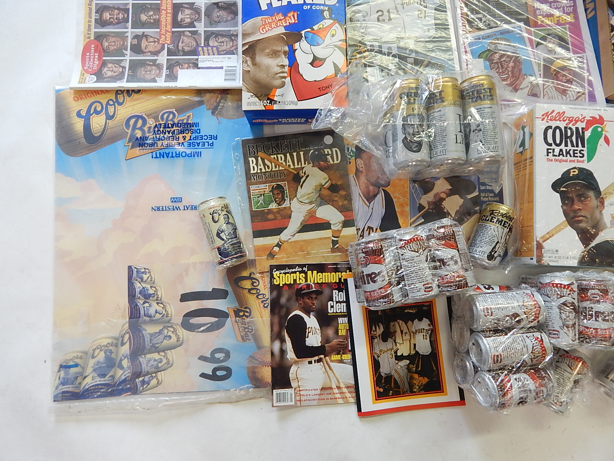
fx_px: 390
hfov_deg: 76.4
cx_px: 307
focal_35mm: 22
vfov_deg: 61.1
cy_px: 230
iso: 160
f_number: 3
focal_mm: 4
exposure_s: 1/30
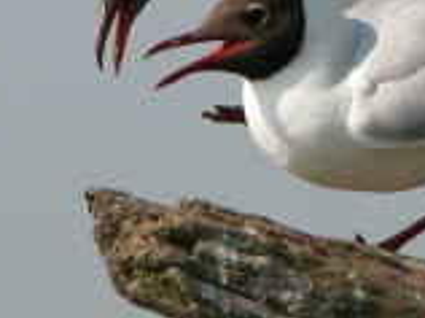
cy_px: -100
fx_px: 10285
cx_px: 481
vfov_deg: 1.8
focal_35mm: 839
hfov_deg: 2.4
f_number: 6.6
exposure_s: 1/500
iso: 100
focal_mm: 71.2
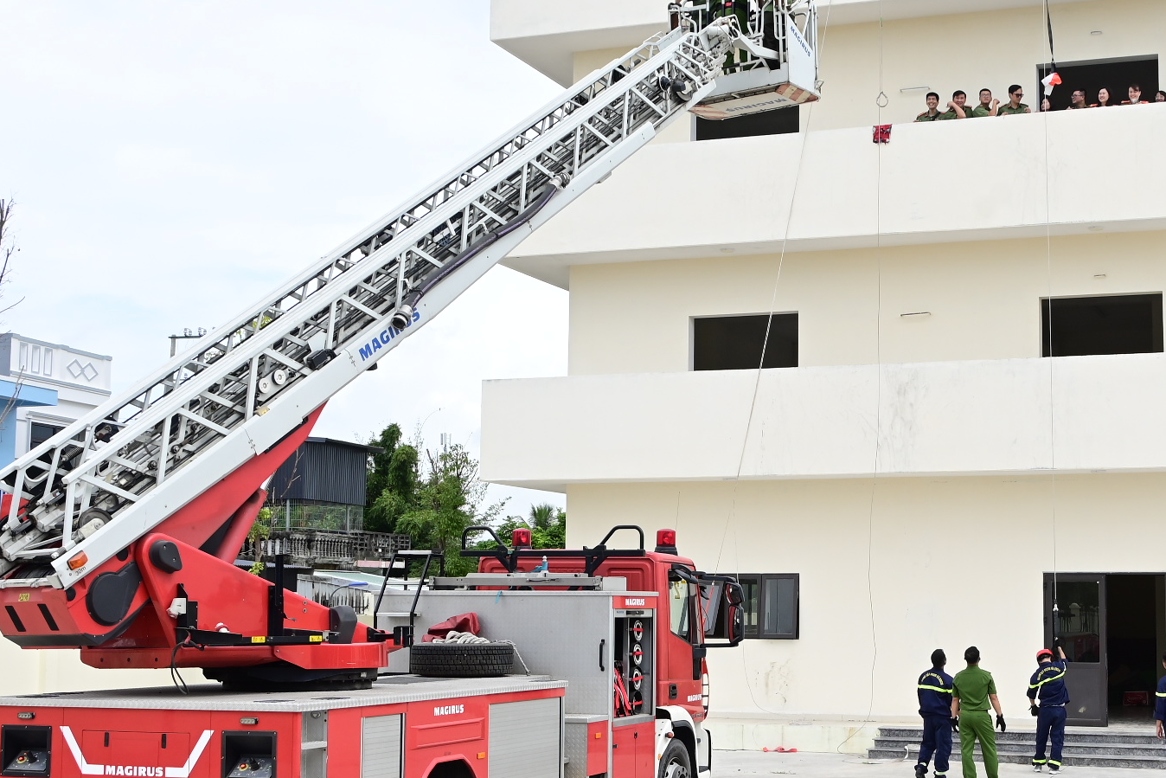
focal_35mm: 54
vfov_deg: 25.1
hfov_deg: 36.5
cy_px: 387
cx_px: 766
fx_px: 1749
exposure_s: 1/200
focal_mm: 25
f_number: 9
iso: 160
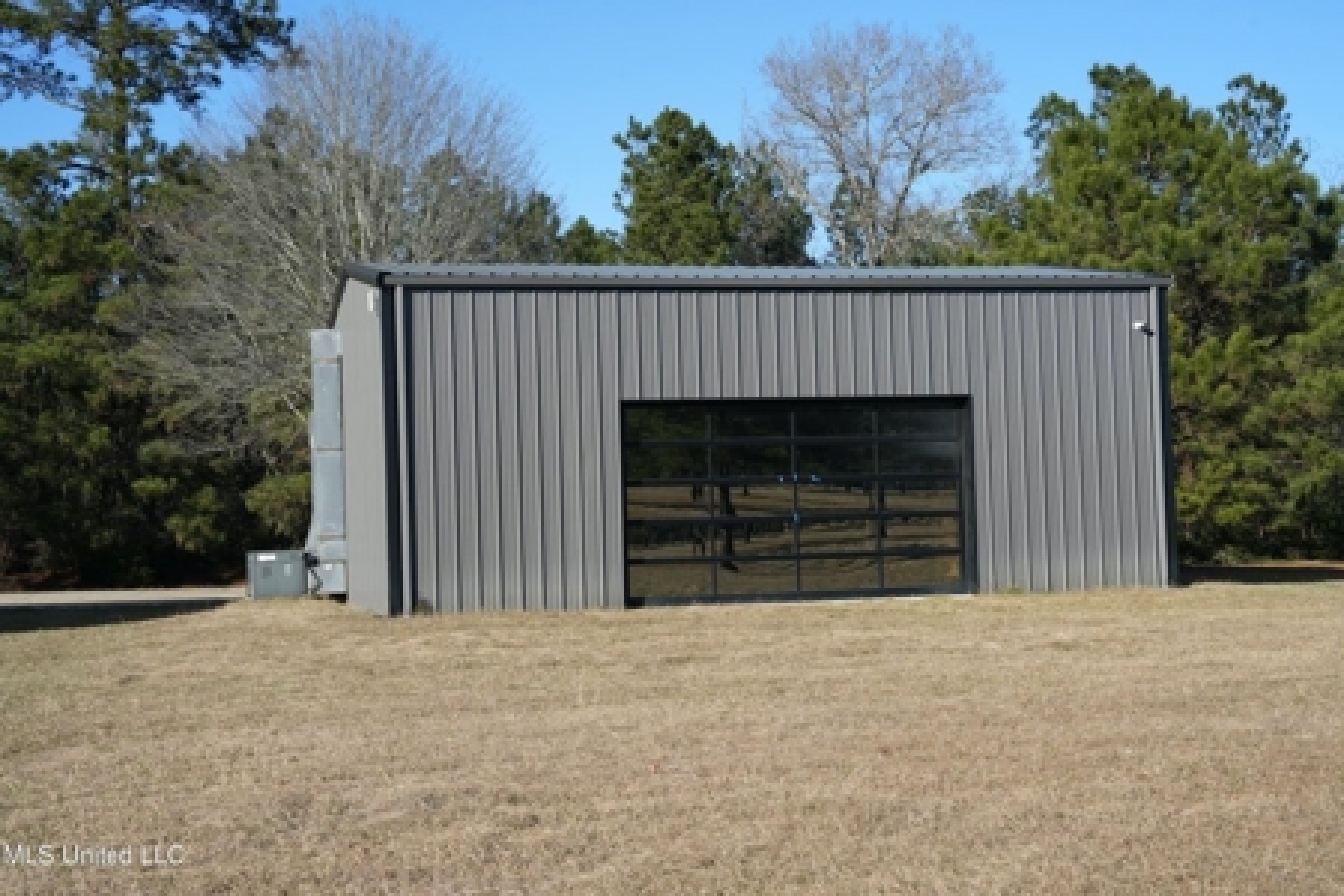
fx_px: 1904
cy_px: 448
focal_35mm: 51
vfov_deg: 26.5
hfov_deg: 38.9
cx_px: 672
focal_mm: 51
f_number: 11
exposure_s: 1/320
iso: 320
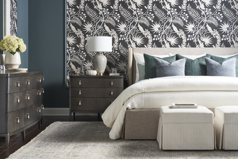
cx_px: 119
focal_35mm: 63
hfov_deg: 31.9
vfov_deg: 21.6
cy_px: 80
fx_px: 416
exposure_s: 1/100
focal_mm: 63
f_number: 11
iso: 100
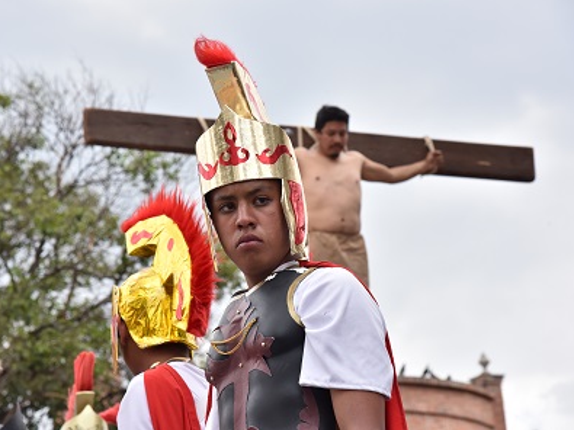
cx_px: 264
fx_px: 1724
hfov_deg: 18.9
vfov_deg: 14.2
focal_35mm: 104
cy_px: 215
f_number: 8
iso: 1000
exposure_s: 1/800
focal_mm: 95
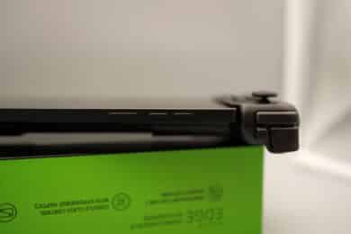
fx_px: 341
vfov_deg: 37.9
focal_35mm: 35
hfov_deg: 54.4
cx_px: 176
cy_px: 117
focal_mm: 23
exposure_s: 1/350
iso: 125
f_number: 1.4
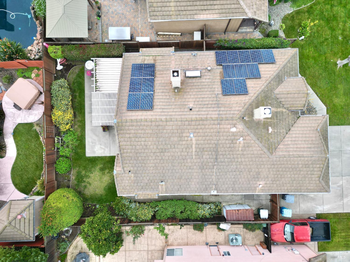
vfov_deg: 56.8
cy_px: 131
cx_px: 175
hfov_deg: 71.6
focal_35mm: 24
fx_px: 243
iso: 120
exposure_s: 1/250
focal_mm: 6.72
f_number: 1.7
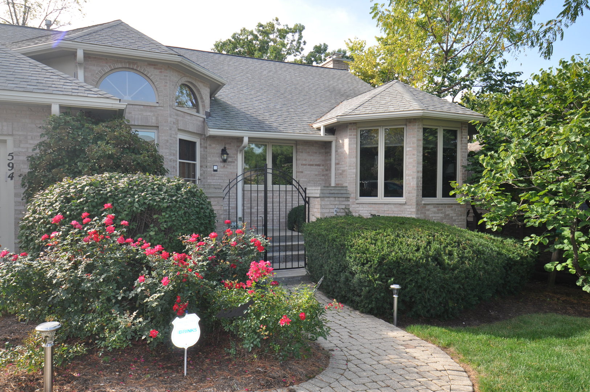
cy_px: 196
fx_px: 417
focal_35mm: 26
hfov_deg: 70.5
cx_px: 295
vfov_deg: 50.3
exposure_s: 1/200
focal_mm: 17
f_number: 5.6
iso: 200
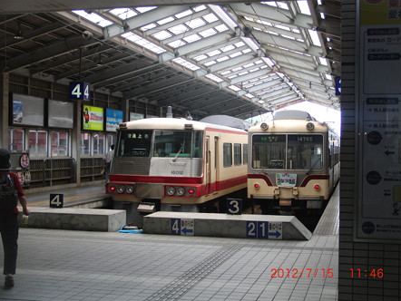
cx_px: 204
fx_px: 603
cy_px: 151
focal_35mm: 52
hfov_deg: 36.8
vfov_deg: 28.1
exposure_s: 1/125
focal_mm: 8.86
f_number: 3.8
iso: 100
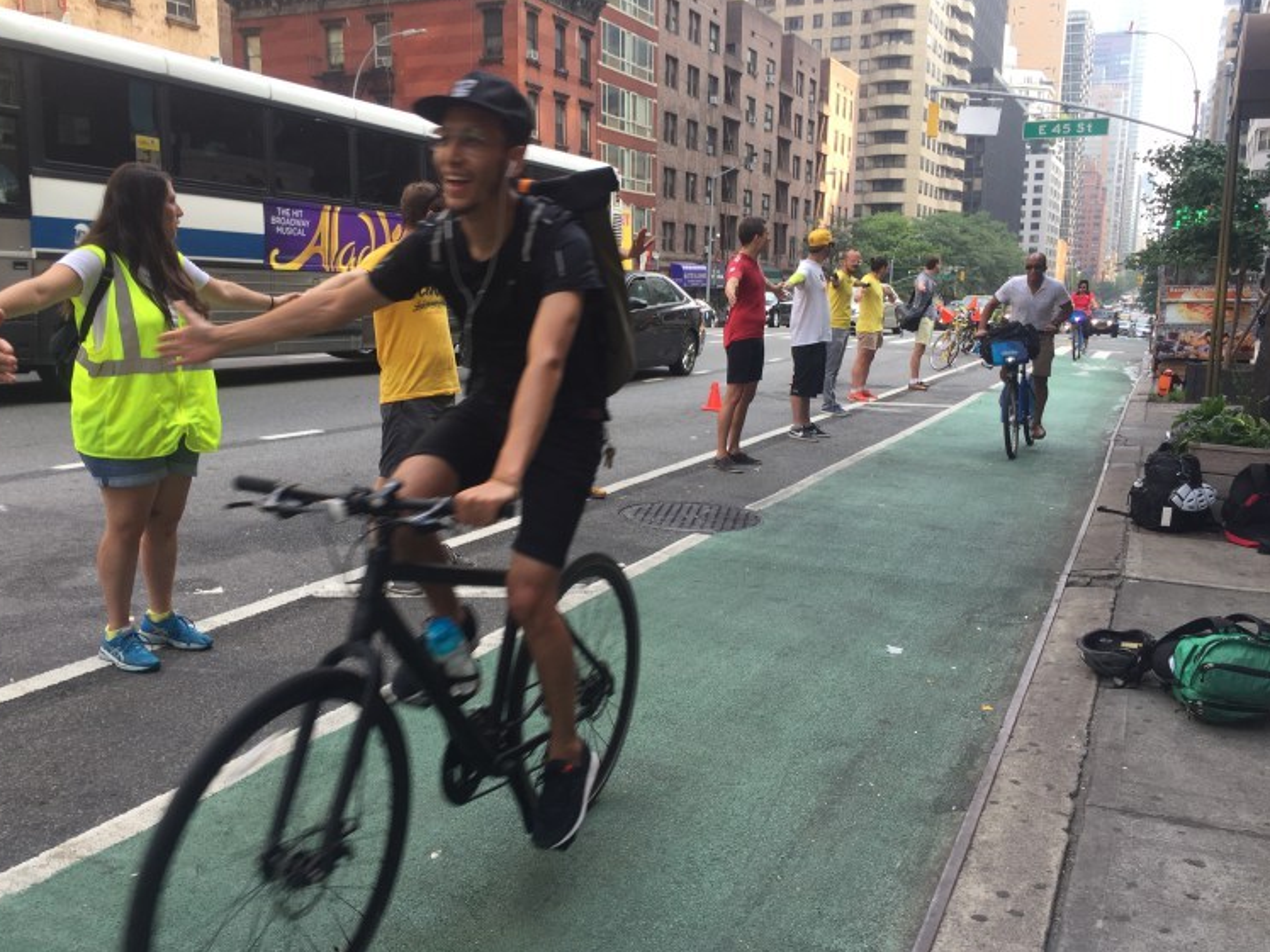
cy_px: 497
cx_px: 599
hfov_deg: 58.3
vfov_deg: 45.4
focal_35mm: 31
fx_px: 1137
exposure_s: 1/200
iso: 32
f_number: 2.2
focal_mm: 4.15
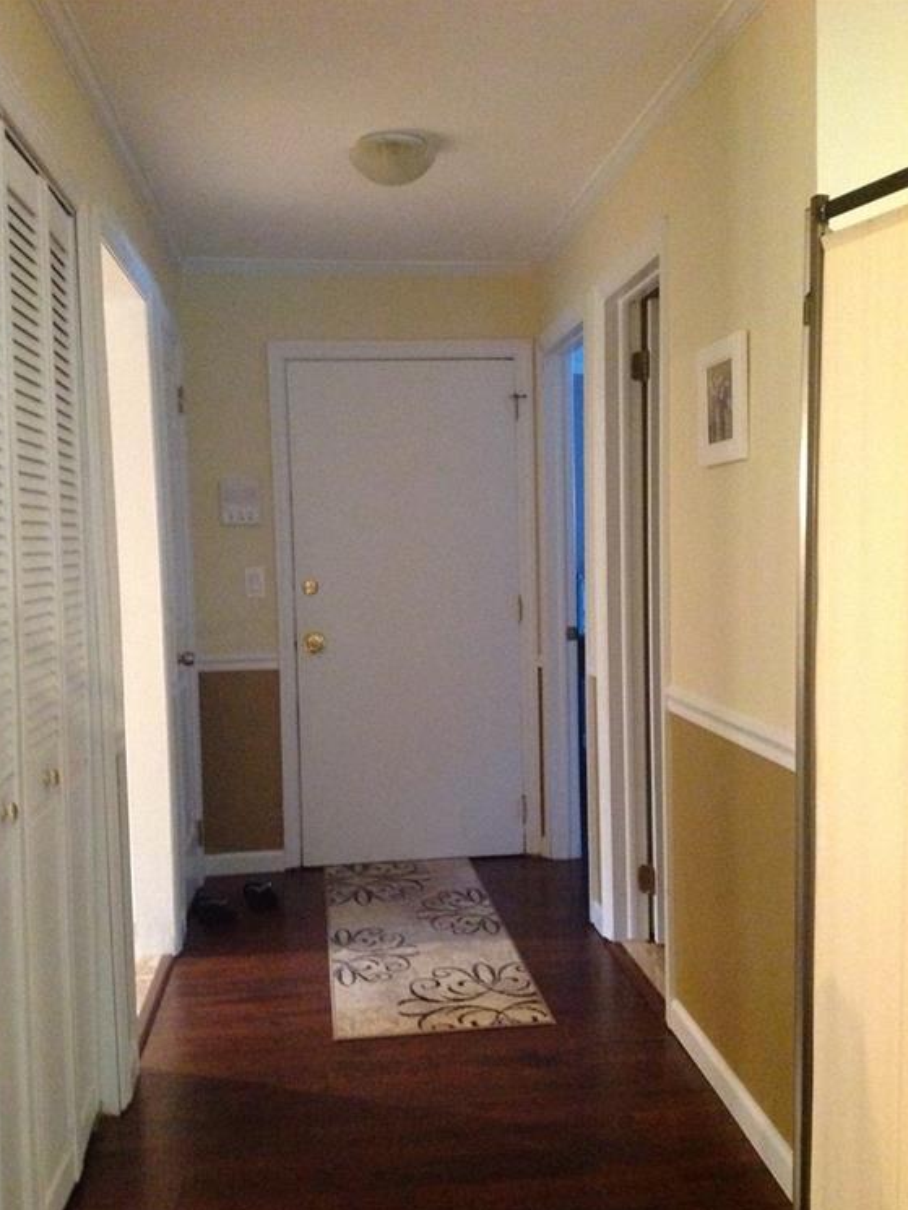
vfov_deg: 51.3
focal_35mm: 36
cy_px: 620
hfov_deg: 39.7
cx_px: 451
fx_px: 1259
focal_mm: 4.28
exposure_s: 1/15
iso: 640
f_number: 2.4
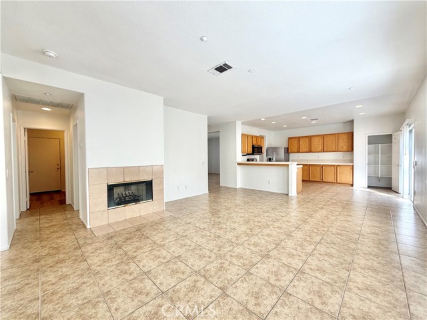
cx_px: 214
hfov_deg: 102.1
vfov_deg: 85.7
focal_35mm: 14
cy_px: 160
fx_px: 173
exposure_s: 1/120
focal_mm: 2.22
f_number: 2.2
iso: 64
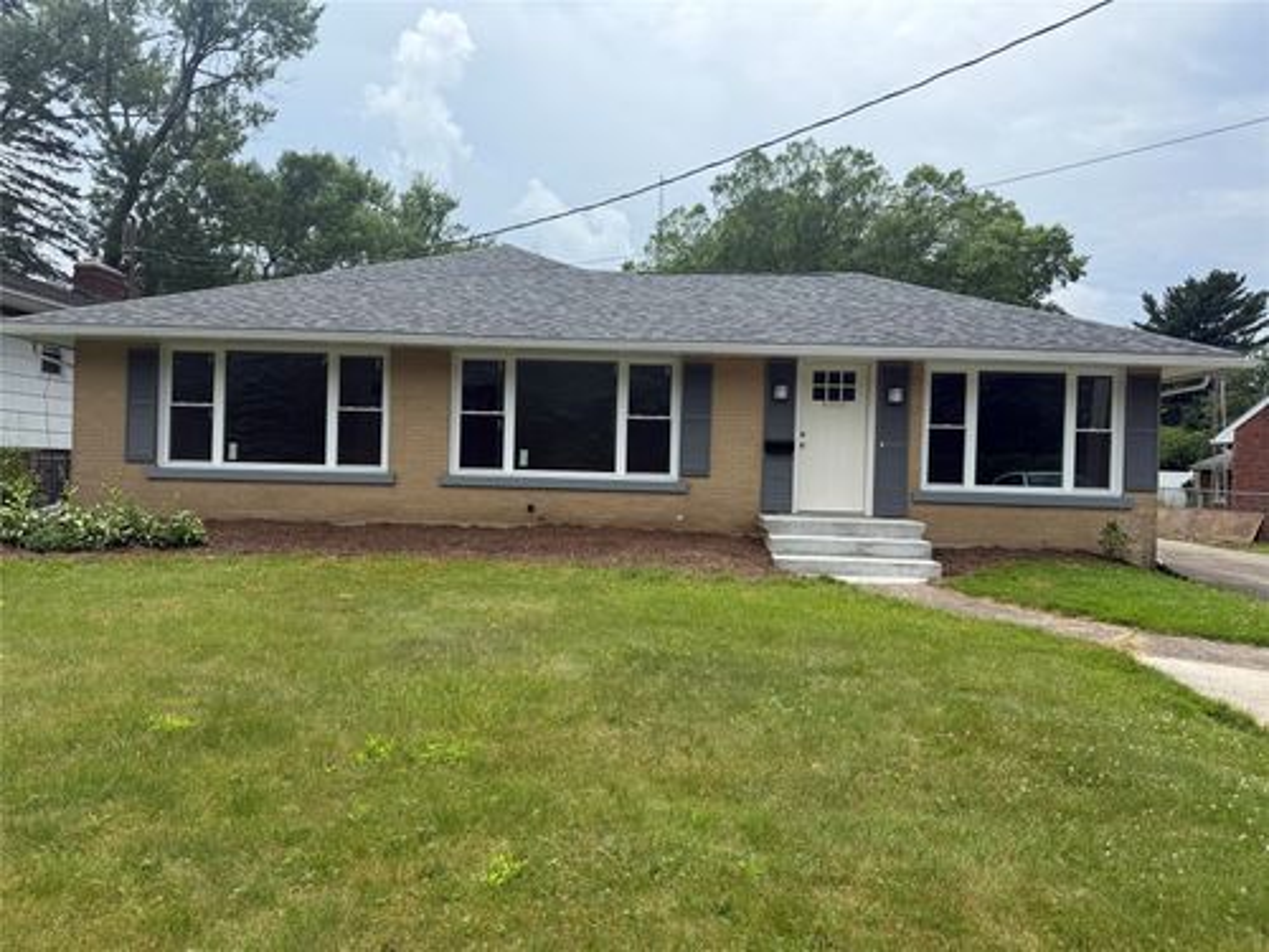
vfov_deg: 56.8
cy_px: 476
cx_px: 634
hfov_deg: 71.6
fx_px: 880
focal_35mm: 24
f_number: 1.78
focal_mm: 6.76
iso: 80
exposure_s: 1/3953
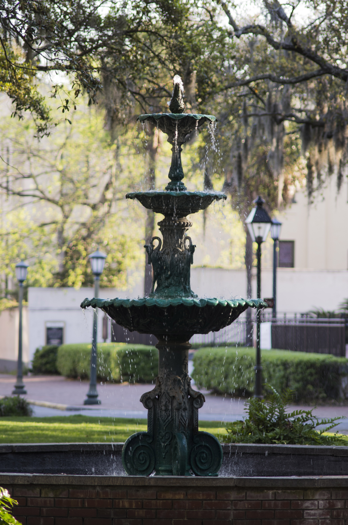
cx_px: 174
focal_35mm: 202
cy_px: 262
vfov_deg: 10.2
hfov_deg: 6.8
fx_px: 2942
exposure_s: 1/125
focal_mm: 135
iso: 200
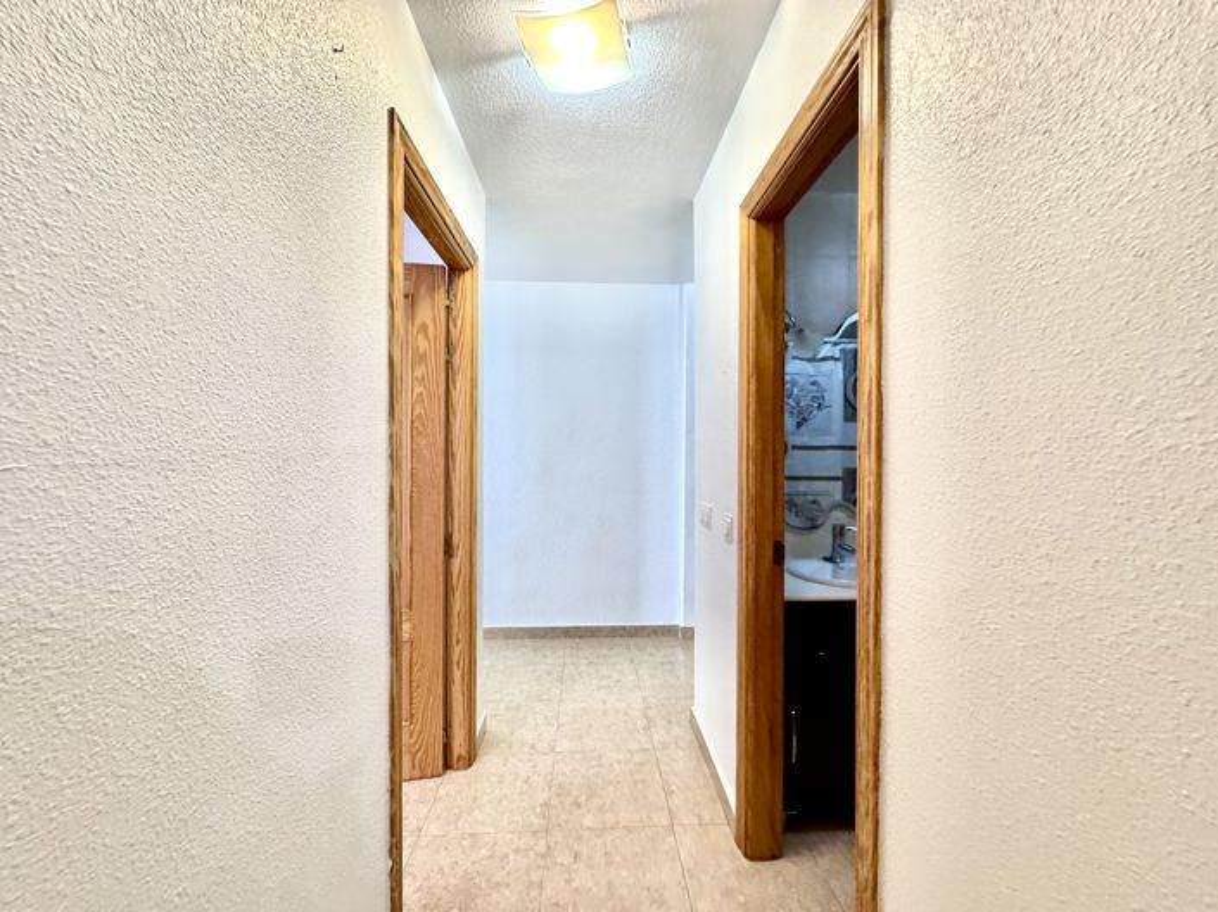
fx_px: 492
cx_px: 609
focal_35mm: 14
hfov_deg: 102.1
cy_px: 456
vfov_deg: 85.6
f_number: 2.2
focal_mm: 2.22
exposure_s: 1/100
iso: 320
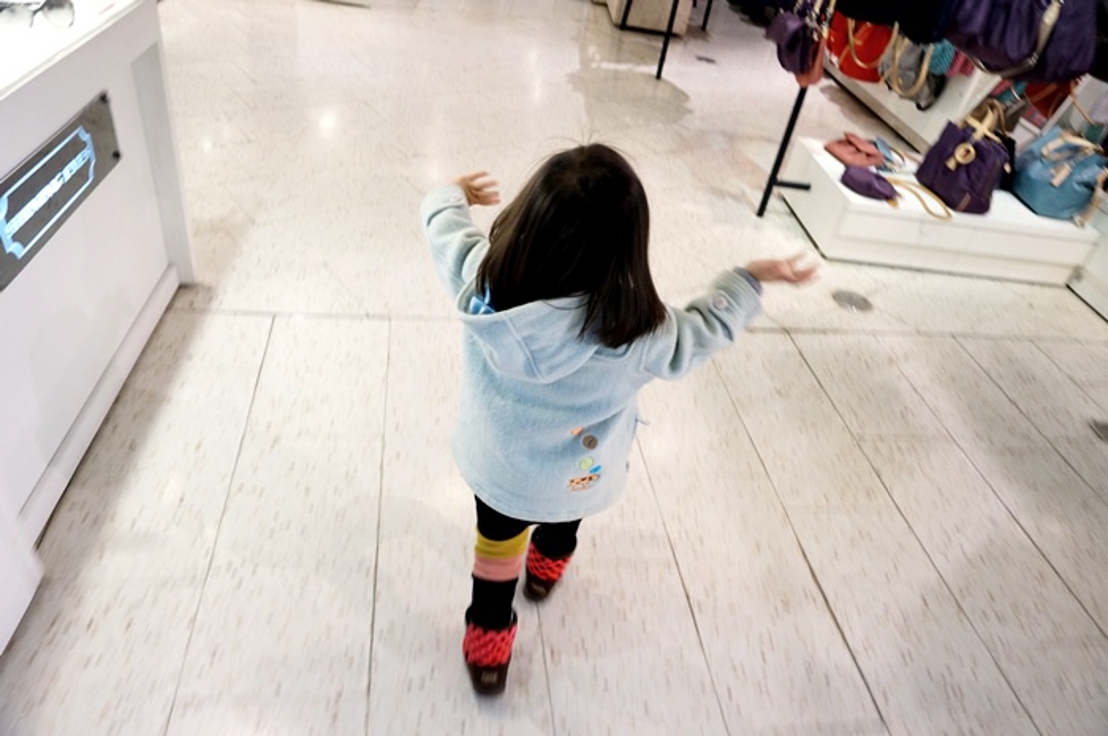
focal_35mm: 24
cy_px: 368
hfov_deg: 73.8
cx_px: 554
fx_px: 738
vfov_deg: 53.0
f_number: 4
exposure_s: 1/60
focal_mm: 16
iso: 1000
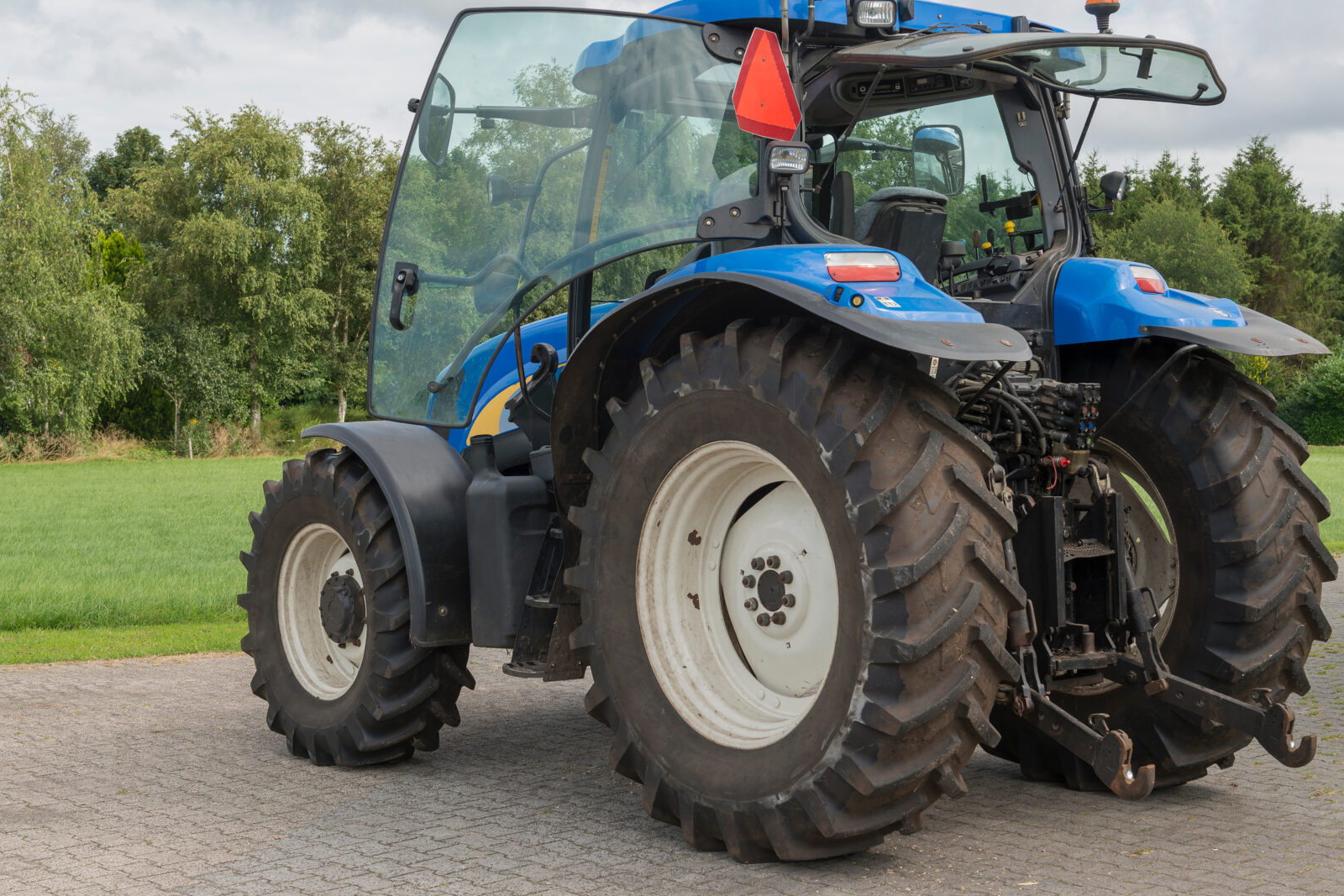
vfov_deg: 25.0
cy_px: 376
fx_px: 2016
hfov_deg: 36.9
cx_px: 715
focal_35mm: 54
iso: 100
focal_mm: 45
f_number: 8
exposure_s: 1/125
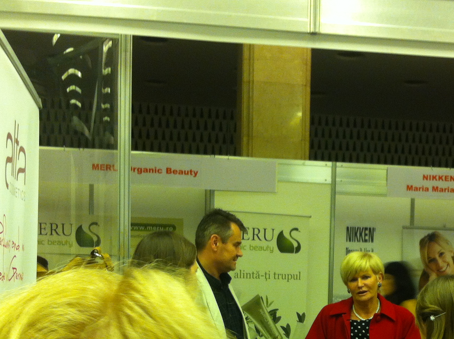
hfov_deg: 27.5
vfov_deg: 20.4
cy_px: 331
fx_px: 917
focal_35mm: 70
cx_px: 329
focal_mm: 3.85
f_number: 2.8
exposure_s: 1/15
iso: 125
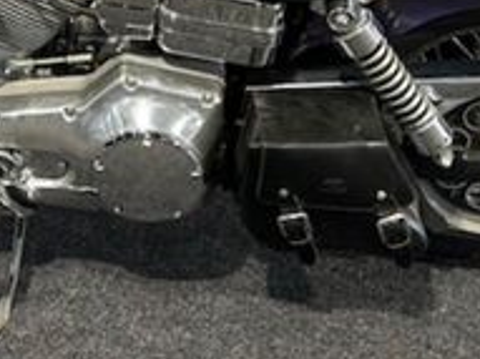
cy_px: -73
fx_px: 1206
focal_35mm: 87
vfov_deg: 16.3
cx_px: 106
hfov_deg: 22.3
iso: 64
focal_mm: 5.7
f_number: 1.5
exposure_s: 1/50
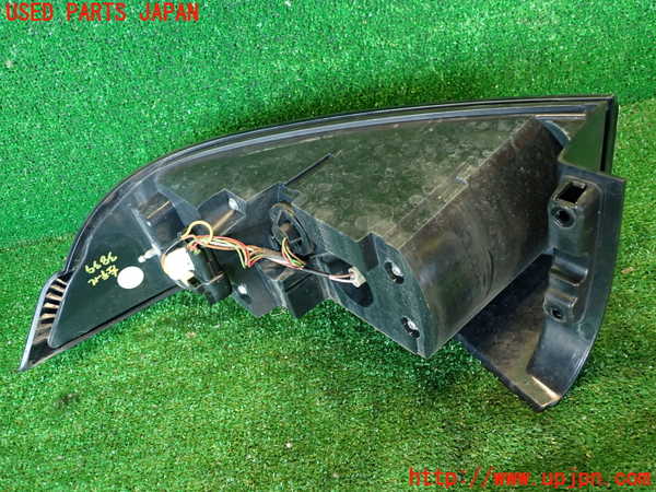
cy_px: 246
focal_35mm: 30
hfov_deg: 60.0
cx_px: 328
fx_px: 569
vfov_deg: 46.8
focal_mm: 5.4
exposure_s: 1/30
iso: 320
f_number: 2.3
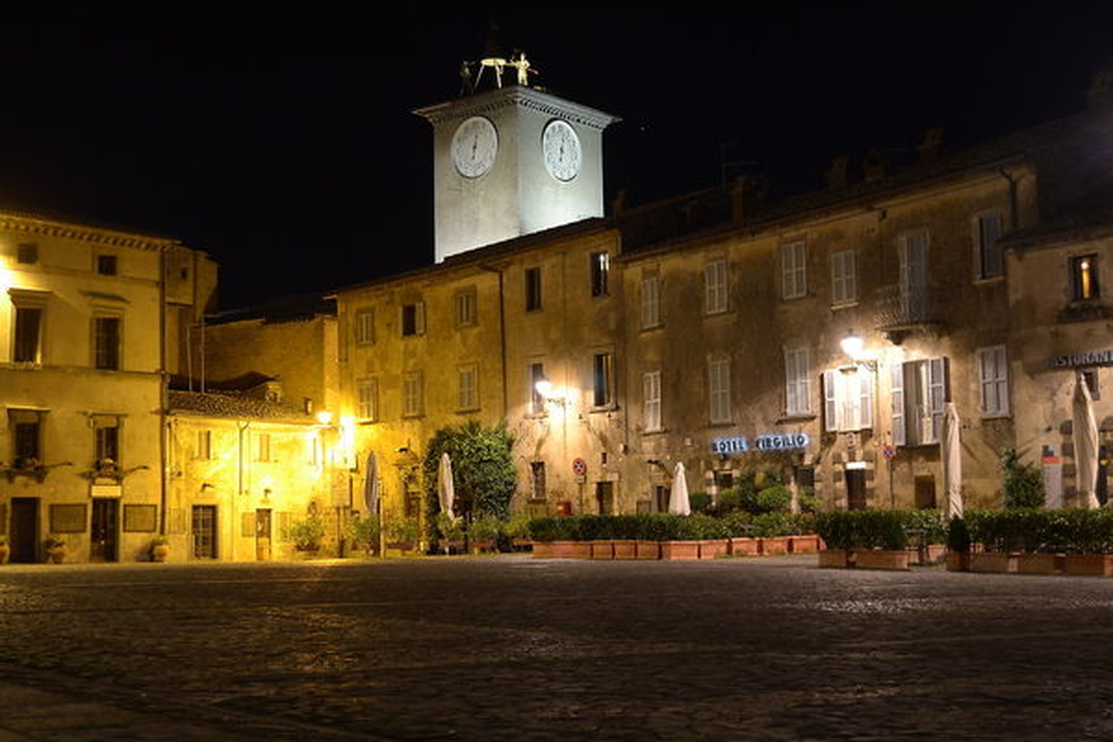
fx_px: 1577
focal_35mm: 51
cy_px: 371
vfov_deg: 26.5
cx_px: 556
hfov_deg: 38.9
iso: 100
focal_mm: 34
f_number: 4.5
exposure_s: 5
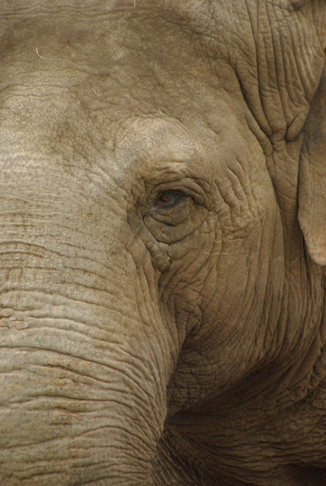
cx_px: 163
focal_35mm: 450
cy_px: 243
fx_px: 6091
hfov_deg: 3.1
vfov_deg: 4.6
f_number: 5.8
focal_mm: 300
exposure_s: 1/90
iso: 800
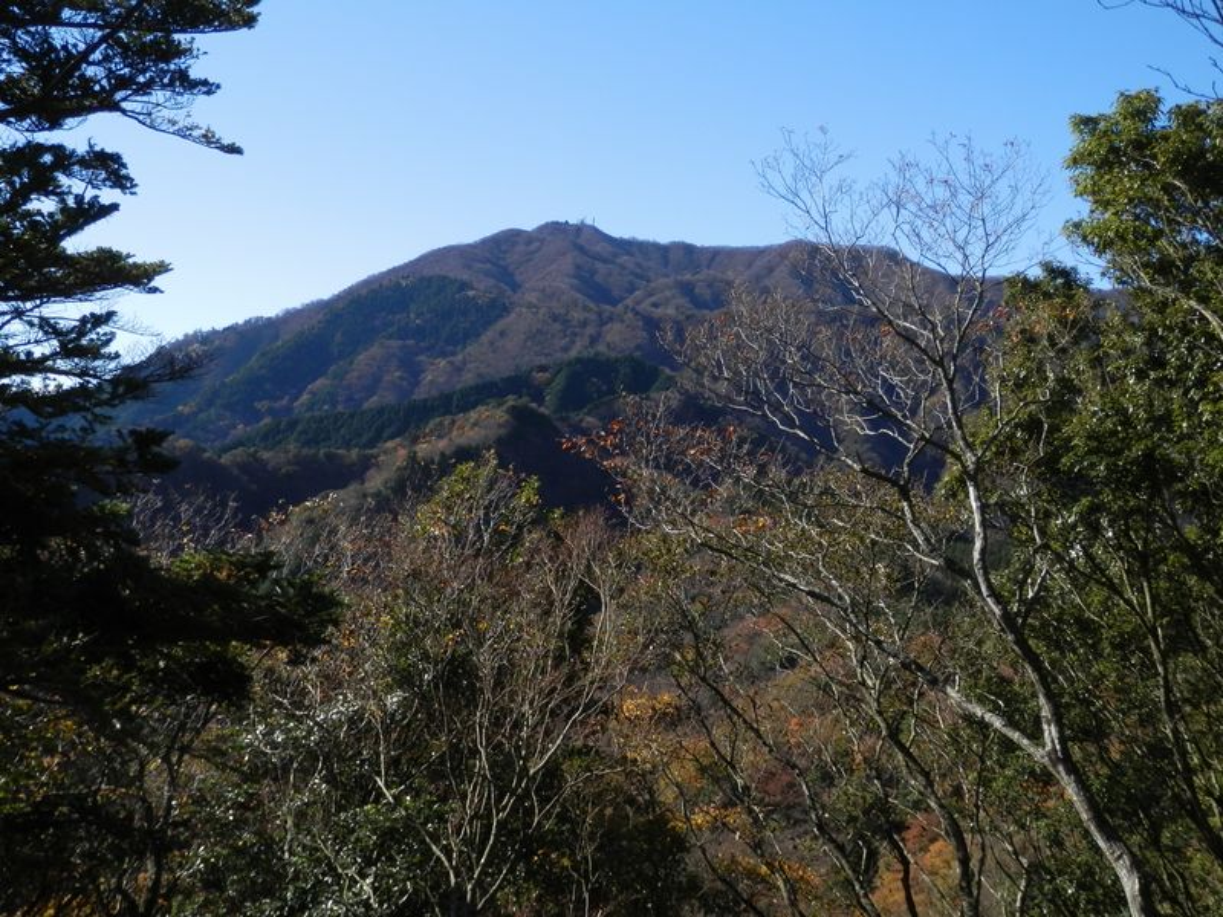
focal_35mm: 33
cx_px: 612
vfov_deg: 42.9
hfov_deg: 55.4
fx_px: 1166
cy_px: 458
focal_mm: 6
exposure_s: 1/640
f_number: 3.4
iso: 80
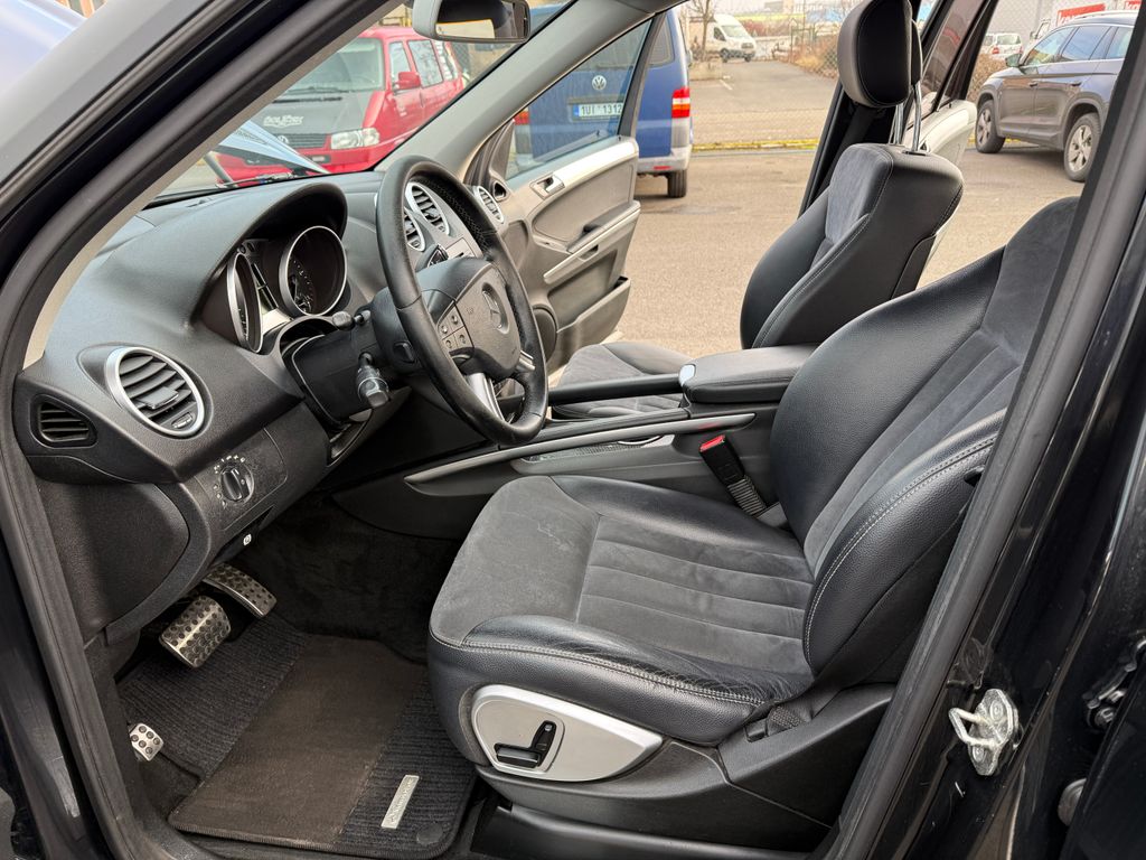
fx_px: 795
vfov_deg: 56.8
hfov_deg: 71.6
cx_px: 573
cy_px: 430
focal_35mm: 24
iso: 80
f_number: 1.78
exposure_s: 1/273
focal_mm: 6.76
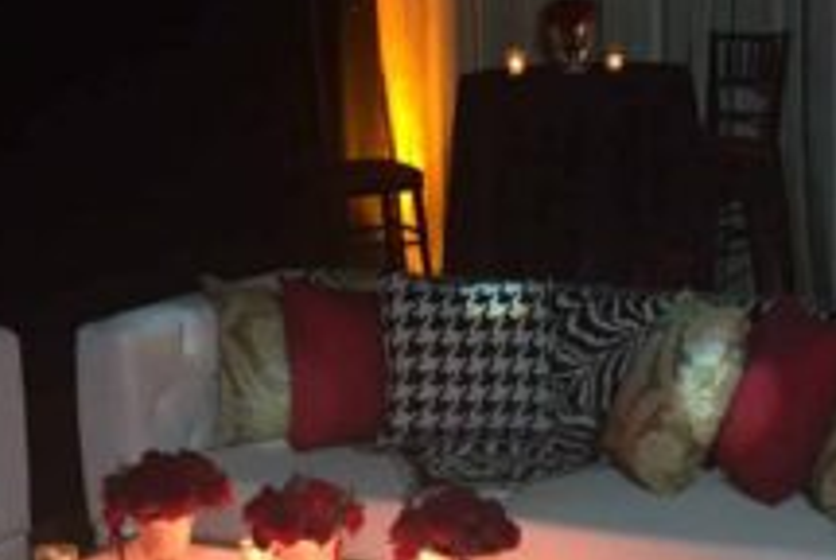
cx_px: 455
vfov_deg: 16.0
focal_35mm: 84
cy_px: 544
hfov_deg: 24.1
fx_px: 1953
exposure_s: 1/17
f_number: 2.2
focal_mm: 4.15
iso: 250
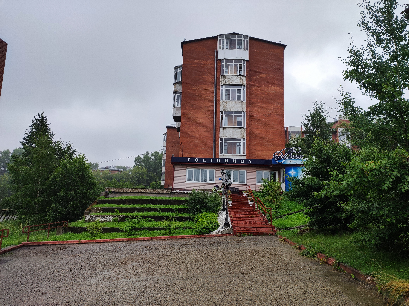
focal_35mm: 17
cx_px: 204
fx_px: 201
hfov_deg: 91.1
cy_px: 153
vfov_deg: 74.6
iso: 50
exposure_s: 1/329
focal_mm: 4.74
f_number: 1.79
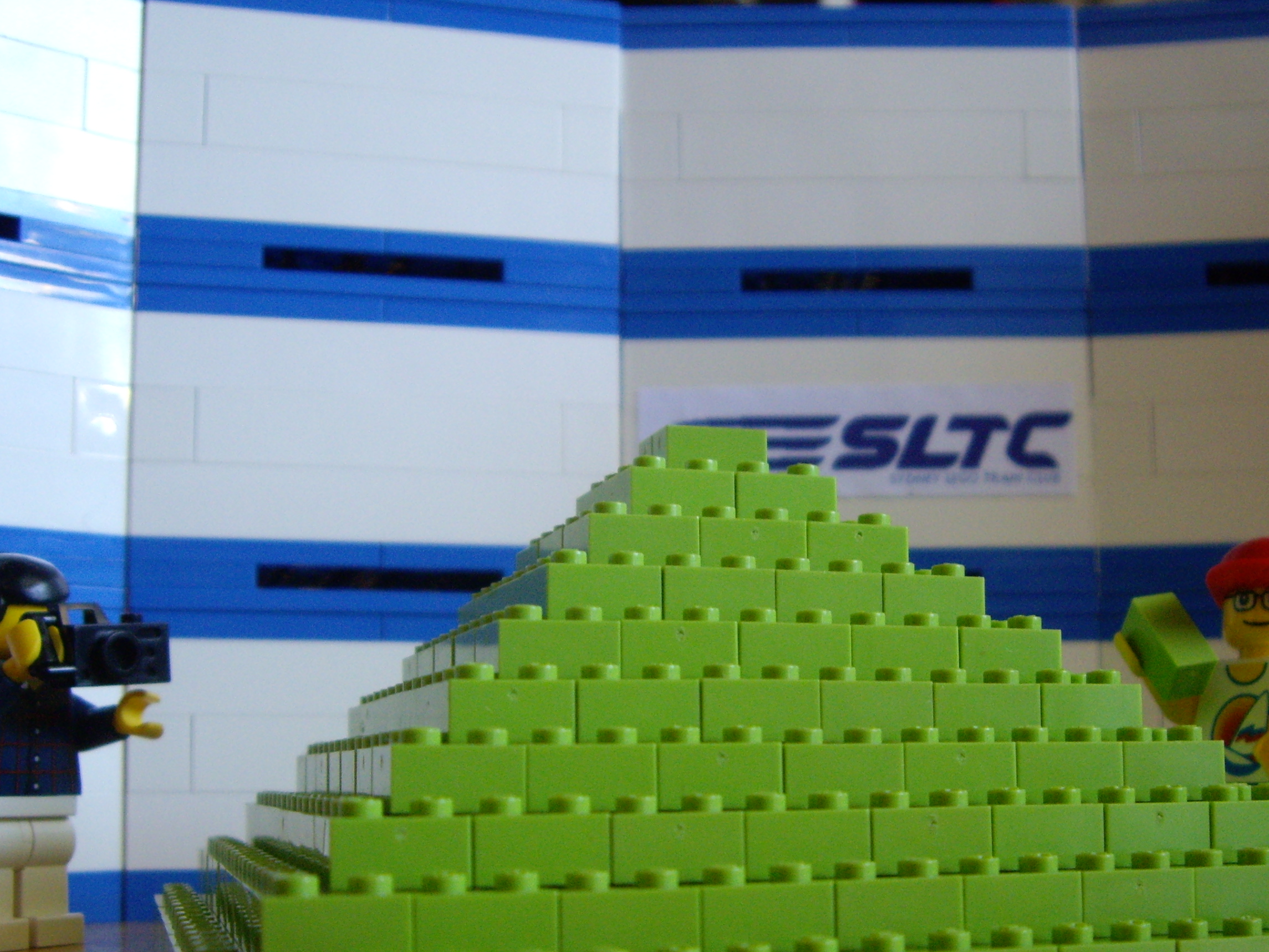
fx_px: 1870
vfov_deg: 28.4
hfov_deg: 37.4
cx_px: 753
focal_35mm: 51
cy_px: 627
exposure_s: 1/15
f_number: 2.7
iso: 200
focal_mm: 6.2
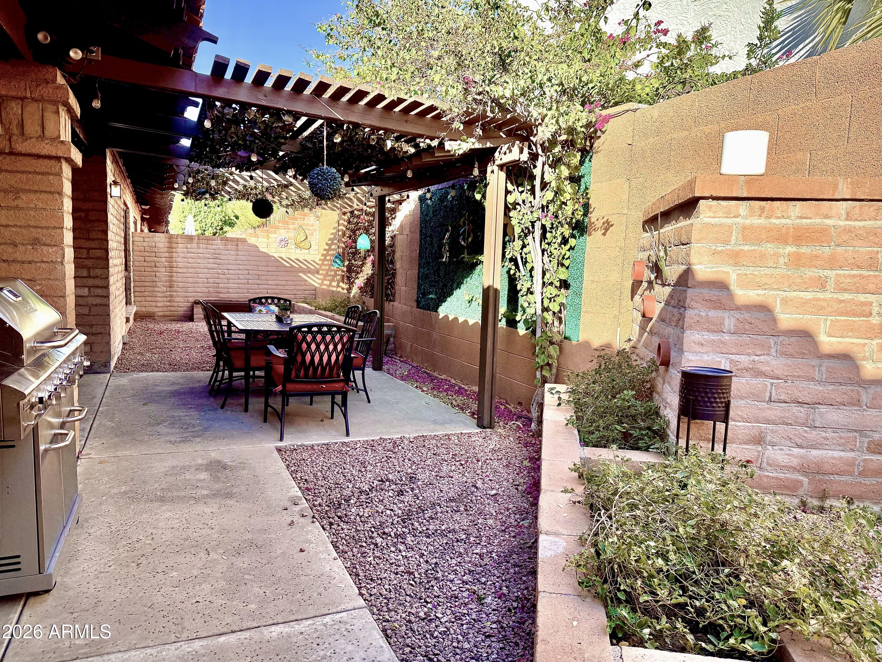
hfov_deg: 71.6
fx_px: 612
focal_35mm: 24
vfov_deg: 56.8
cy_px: 331
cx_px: 441
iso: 100
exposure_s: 1/1770
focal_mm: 6.76
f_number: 1.78
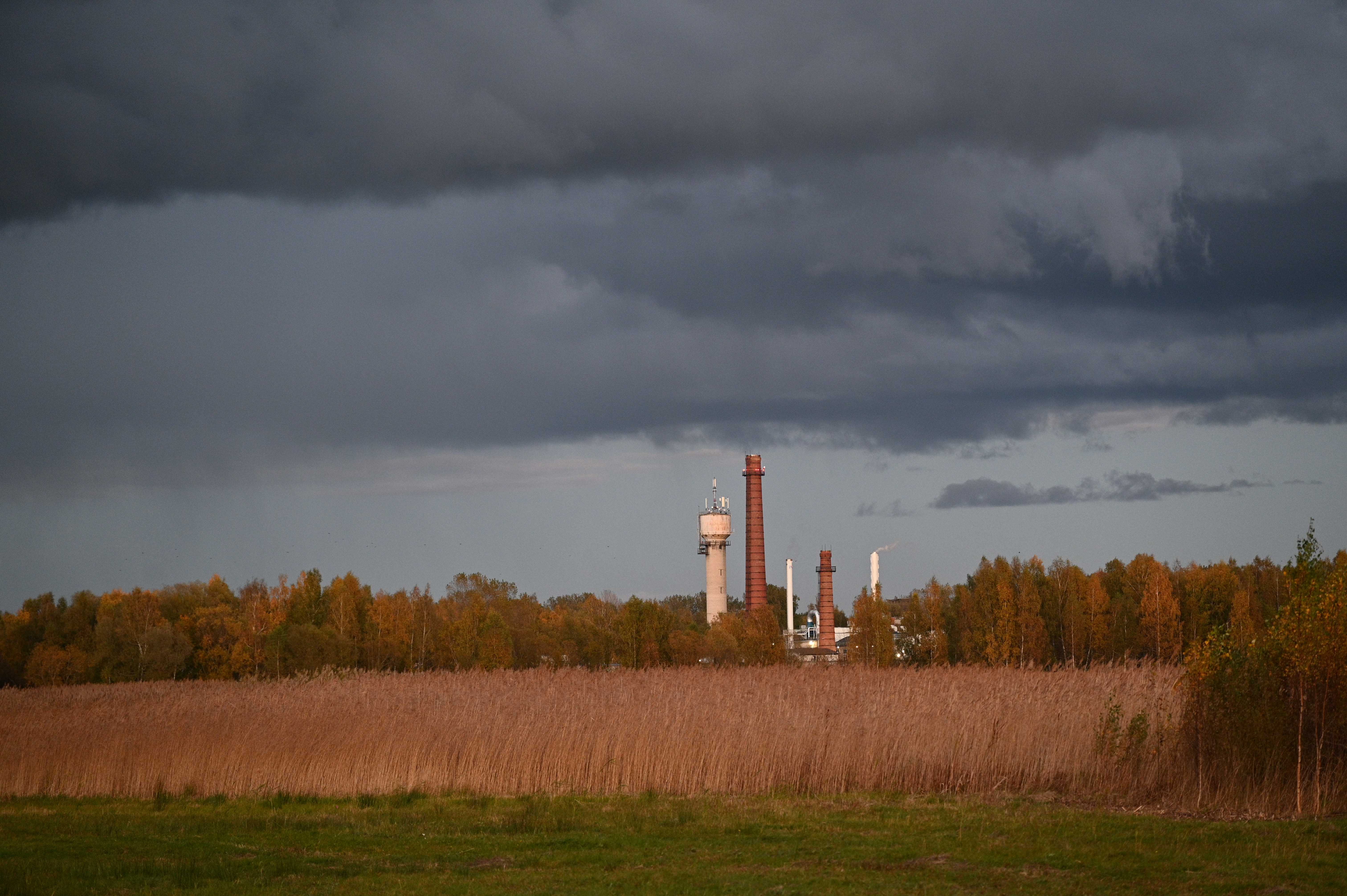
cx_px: 674
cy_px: 448
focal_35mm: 120
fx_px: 4487
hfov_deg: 17.1
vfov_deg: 11.4
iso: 1600
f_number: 4
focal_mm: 120
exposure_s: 1/100
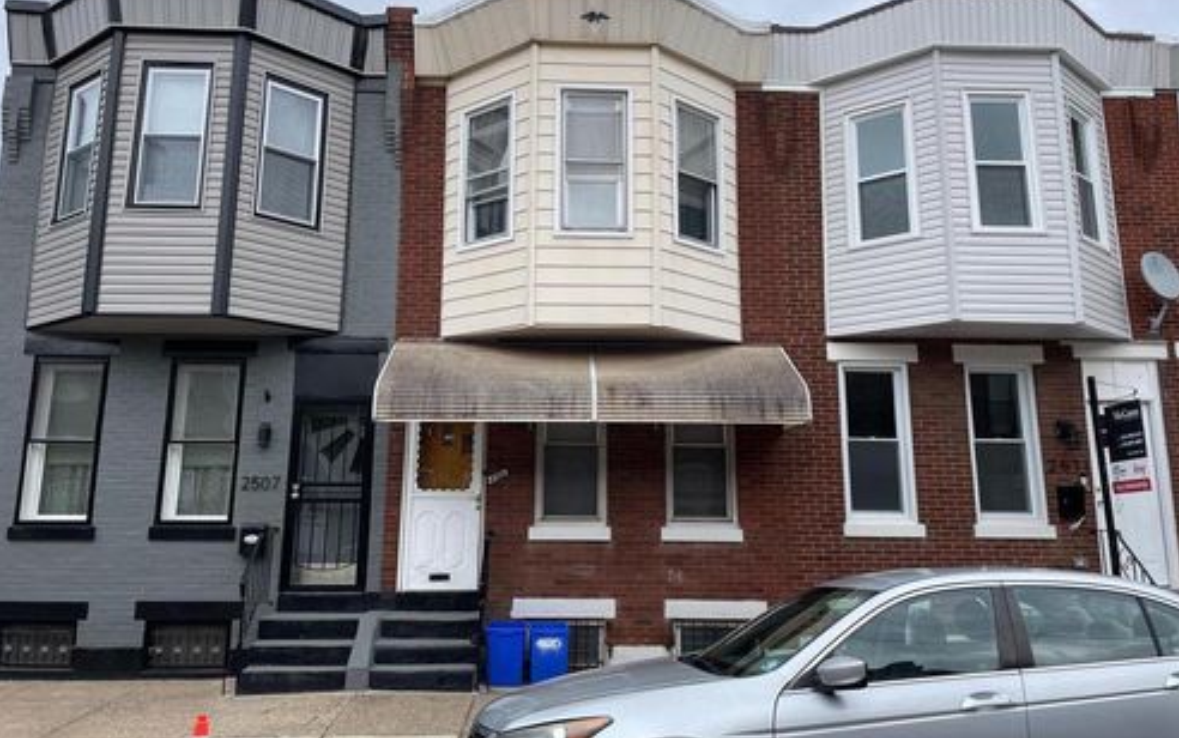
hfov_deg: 66.4
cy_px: 346
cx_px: 592
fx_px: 900
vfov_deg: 44.6
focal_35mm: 28
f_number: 1.6
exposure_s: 1/759
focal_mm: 4.2
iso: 32
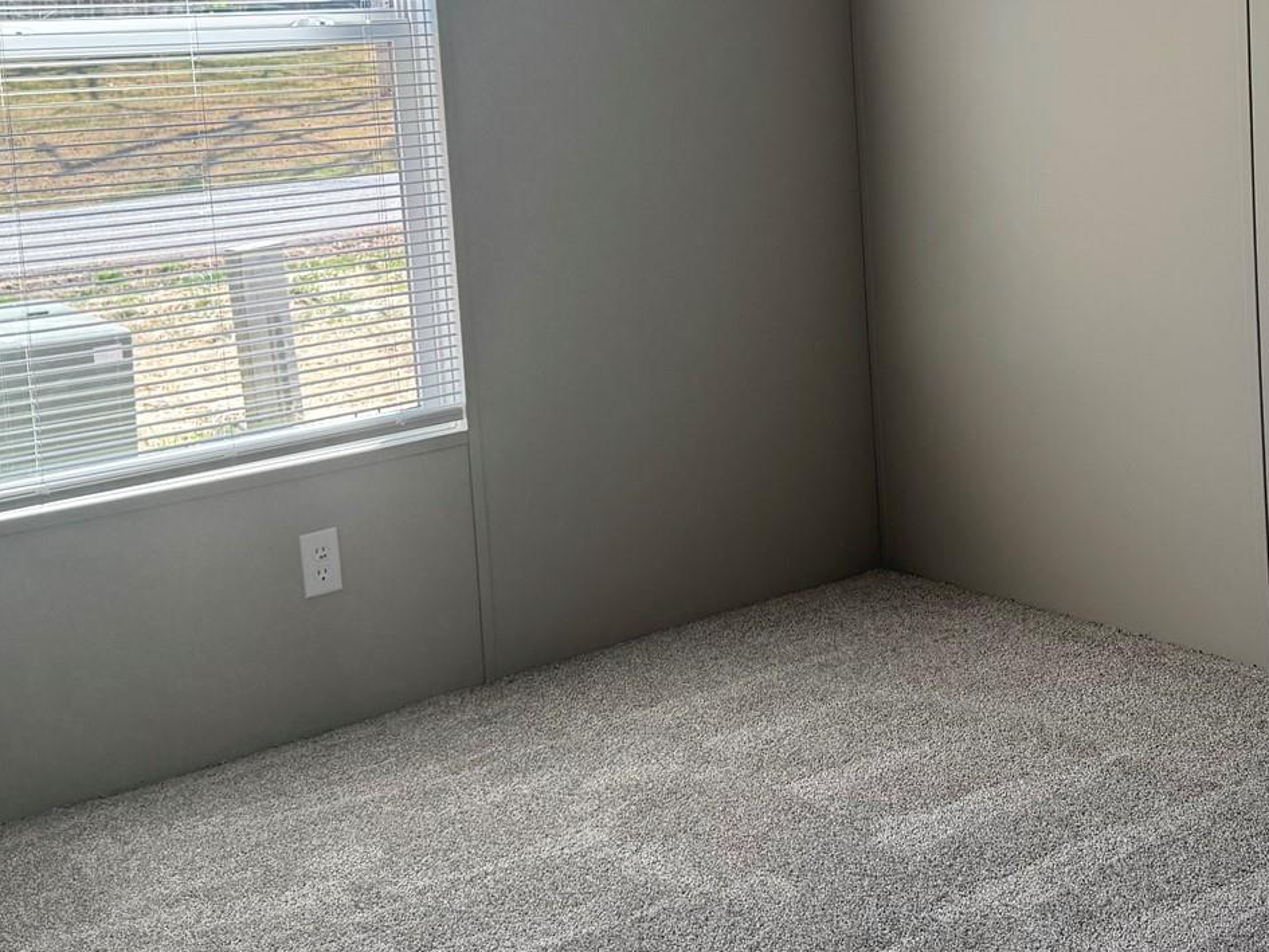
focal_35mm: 52
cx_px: 858
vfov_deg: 27.6
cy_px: 213
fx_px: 1907
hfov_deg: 36.4
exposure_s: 1/129
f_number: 1.78
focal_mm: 6.76
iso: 50
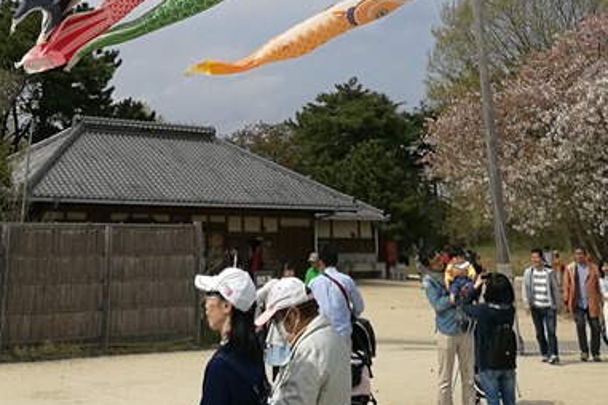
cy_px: -123
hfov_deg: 36.1
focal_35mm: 55
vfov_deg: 22.1
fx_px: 929
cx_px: 247
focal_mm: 4.5
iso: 50
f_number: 2.2
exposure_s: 1/1637
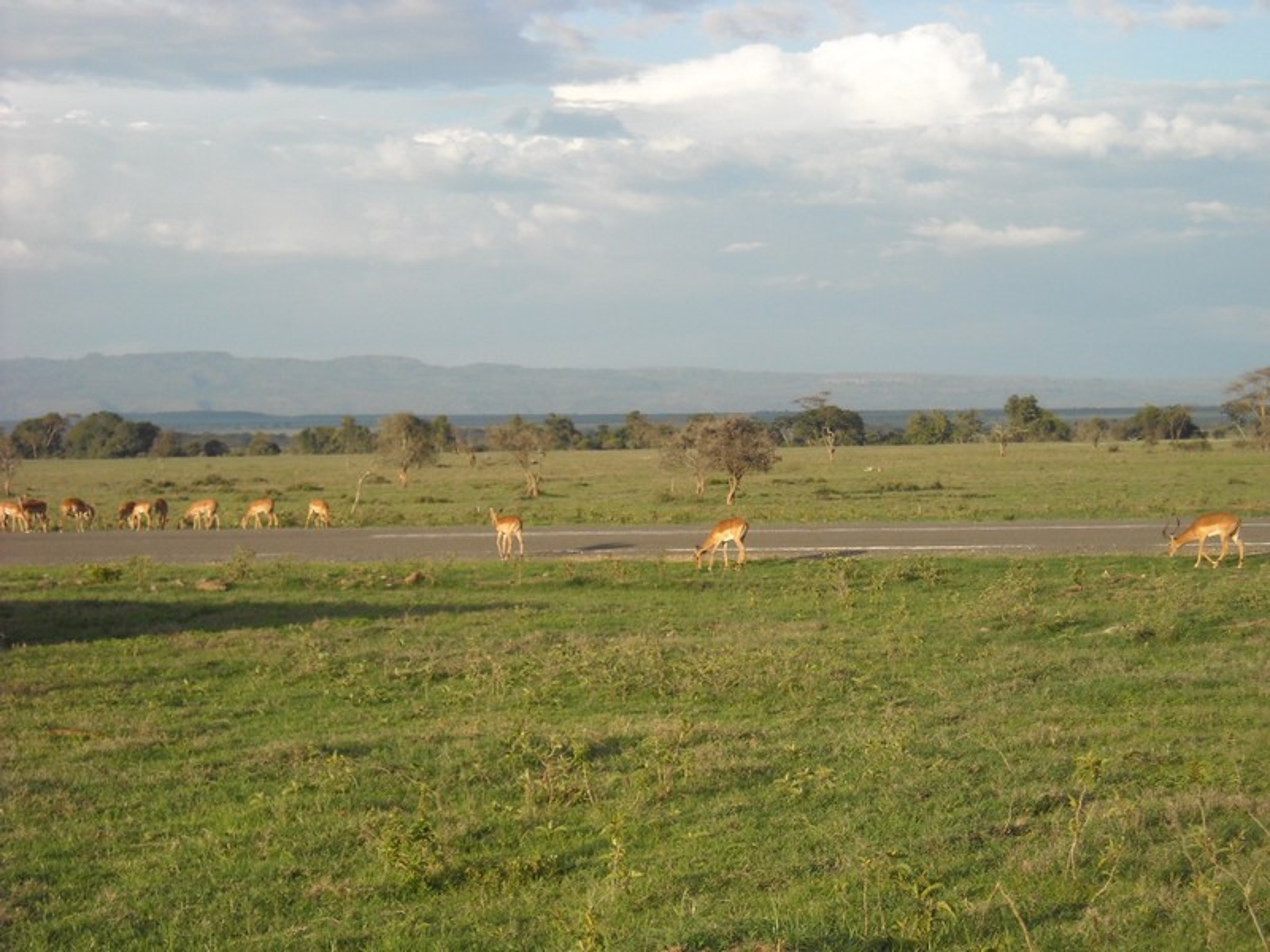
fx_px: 3082
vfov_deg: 17.6
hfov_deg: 23.3
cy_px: 476
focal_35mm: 84
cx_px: 635
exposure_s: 1/284
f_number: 4.1
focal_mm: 13.73
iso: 64
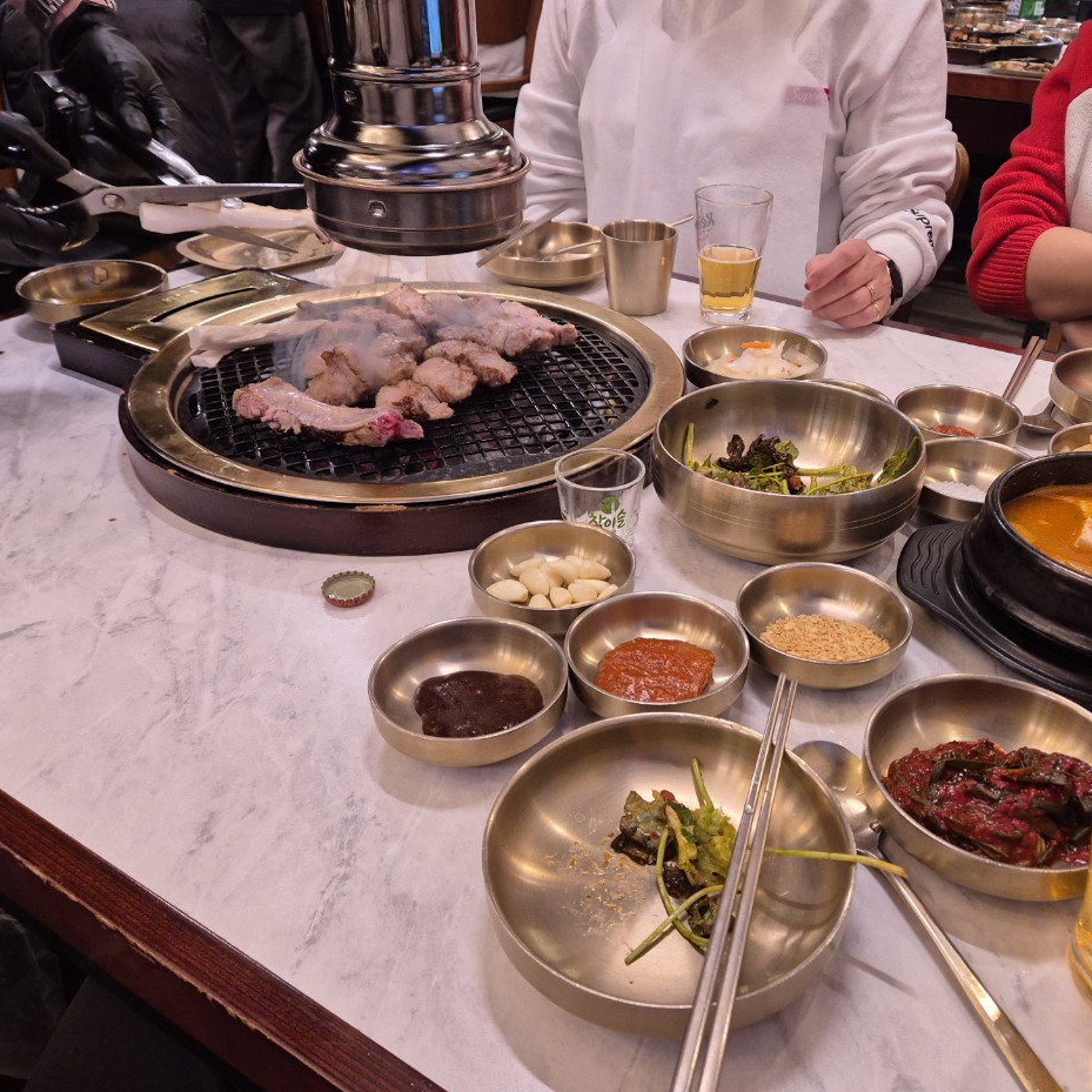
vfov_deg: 57.3
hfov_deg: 56.5
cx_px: 690
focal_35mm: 28
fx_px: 999
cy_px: 555
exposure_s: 1/120
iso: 320
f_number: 1.8
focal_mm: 5.4
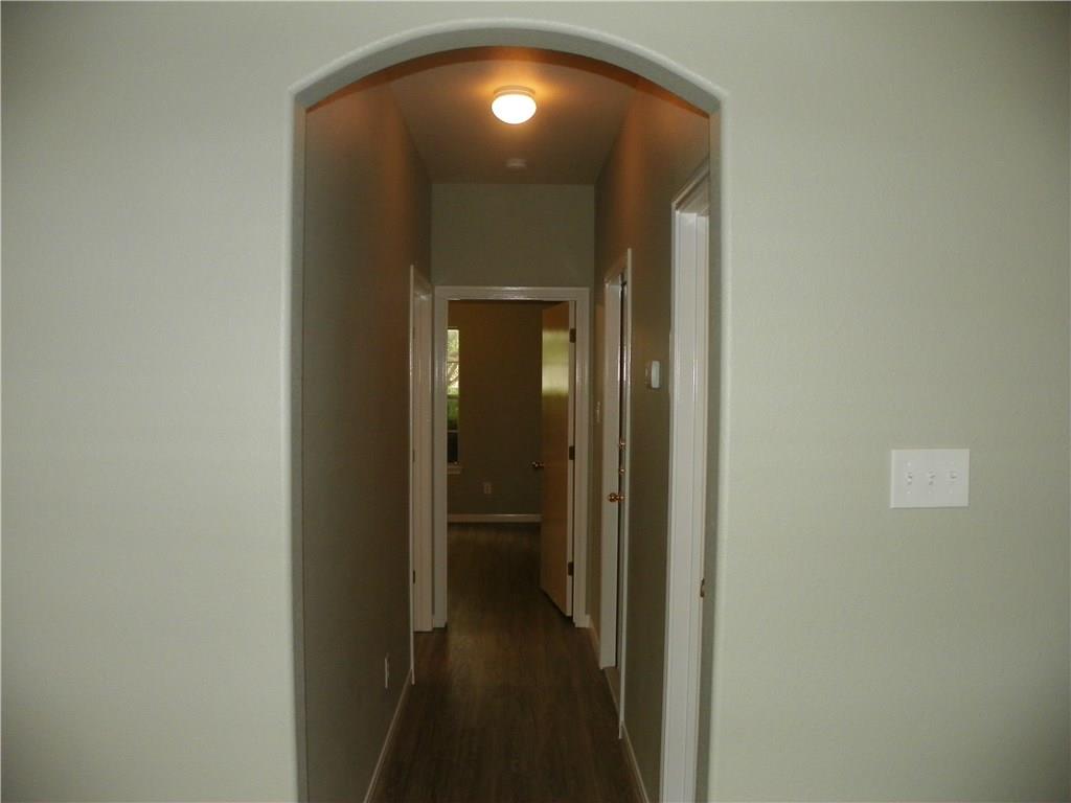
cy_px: 402
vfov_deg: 53.1
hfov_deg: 67.3
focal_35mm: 26
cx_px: 536
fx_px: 804
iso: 200
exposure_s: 1/125
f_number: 2.8
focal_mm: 4.6
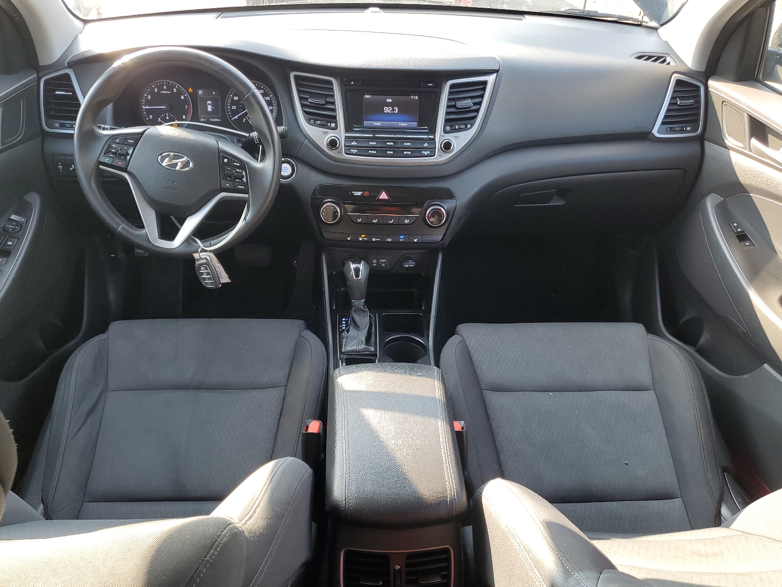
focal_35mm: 27
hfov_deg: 65.3
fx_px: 610
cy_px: 298
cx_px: 378
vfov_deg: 51.4
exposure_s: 1/120
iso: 68
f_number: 1.5
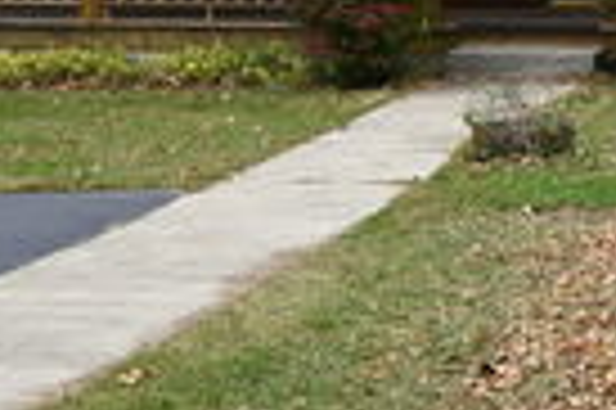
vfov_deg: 12.1
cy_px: 29
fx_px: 1914
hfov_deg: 18.0
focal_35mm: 112
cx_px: 558
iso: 100
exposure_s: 1/125
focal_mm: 30
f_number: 6.3
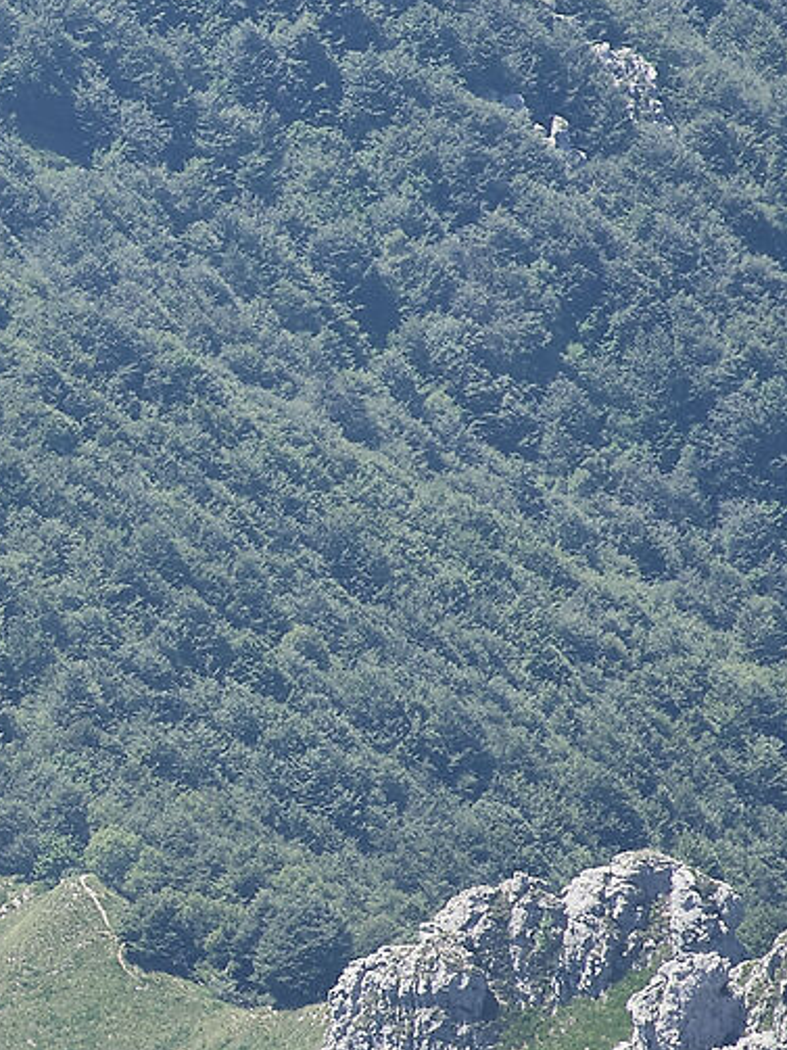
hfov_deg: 2.5
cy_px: 768
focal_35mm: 587
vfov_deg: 3.4
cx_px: -463
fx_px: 17802
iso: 200
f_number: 7.1
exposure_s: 1/320
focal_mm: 85
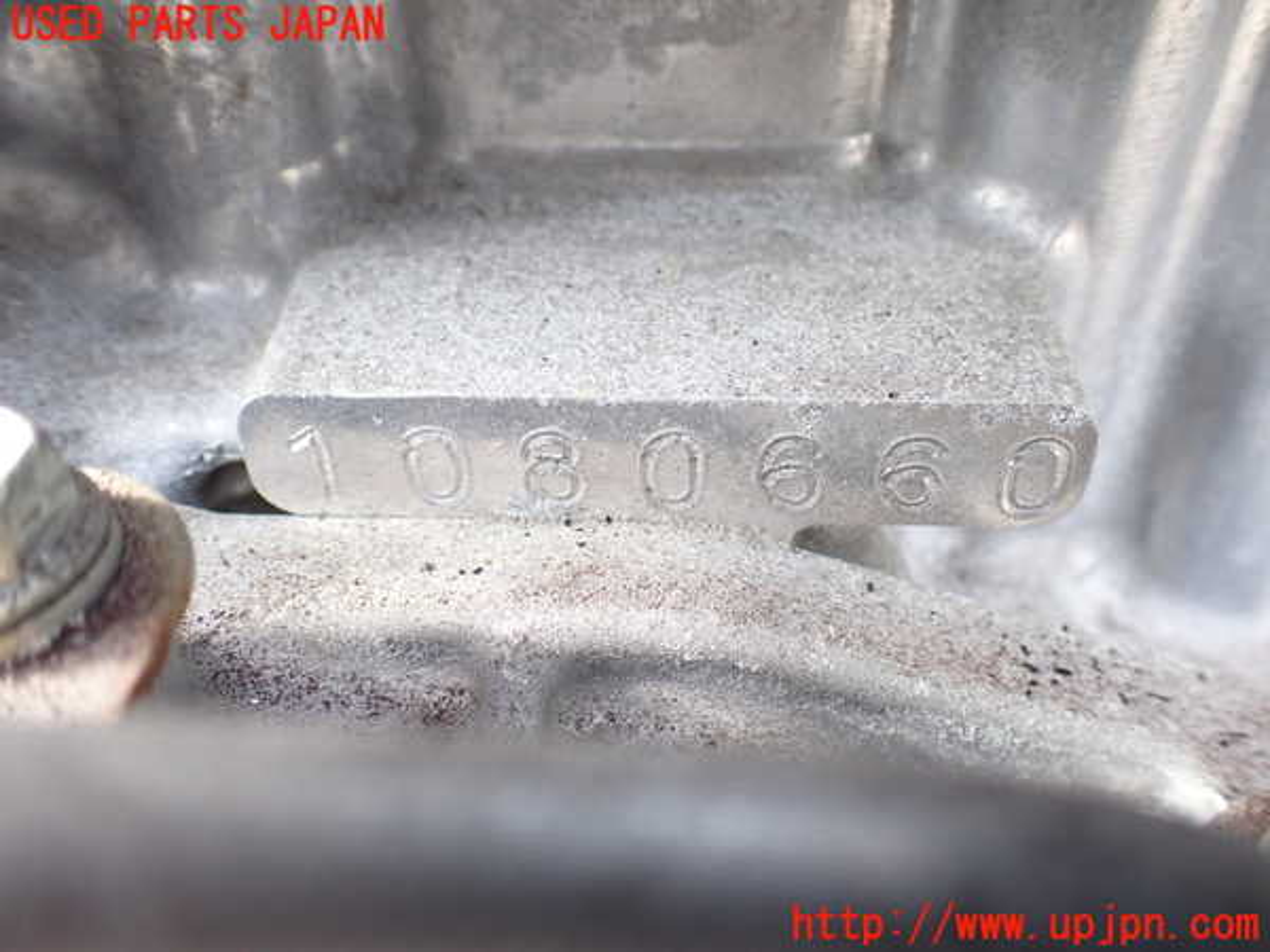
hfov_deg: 60.0
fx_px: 1101
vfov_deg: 46.8
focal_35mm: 30
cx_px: 635
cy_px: 476
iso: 400
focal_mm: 5.4
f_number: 2.3
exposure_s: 1/125
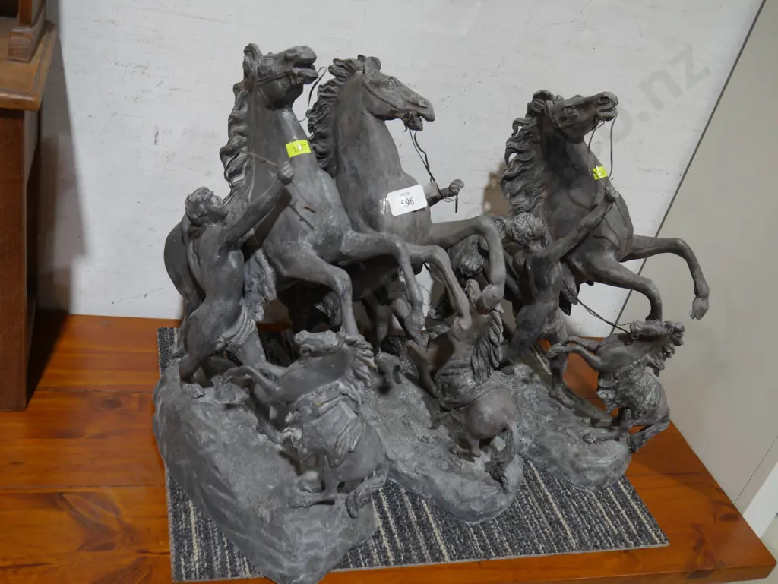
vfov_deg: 37.8
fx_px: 854
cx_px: 389
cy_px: 292
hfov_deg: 49.0
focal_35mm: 38
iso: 400
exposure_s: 1/60
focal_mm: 19
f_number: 4.1
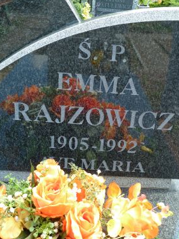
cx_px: 102
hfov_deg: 32.2
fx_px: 310
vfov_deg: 42.1
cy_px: 115
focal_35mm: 45
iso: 80
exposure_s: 1/80
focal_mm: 5.7
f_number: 3.5
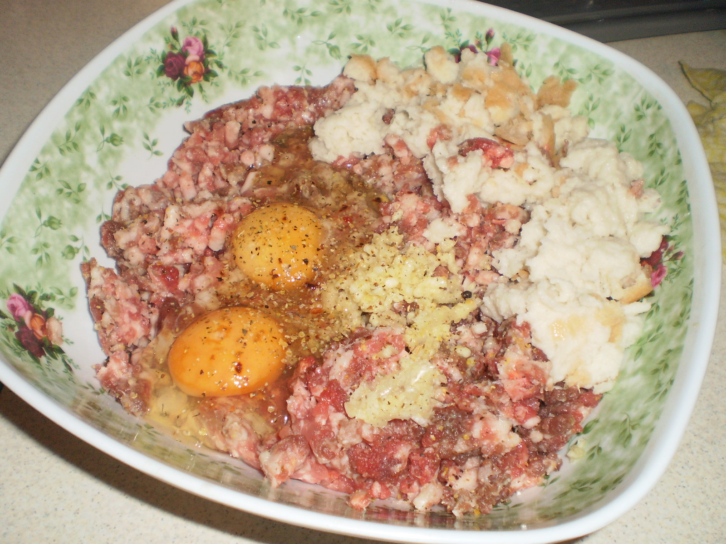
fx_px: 755
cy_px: 272
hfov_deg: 51.4
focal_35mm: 36
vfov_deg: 39.7
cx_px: 363
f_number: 3.1
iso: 125
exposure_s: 1/30
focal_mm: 6.3
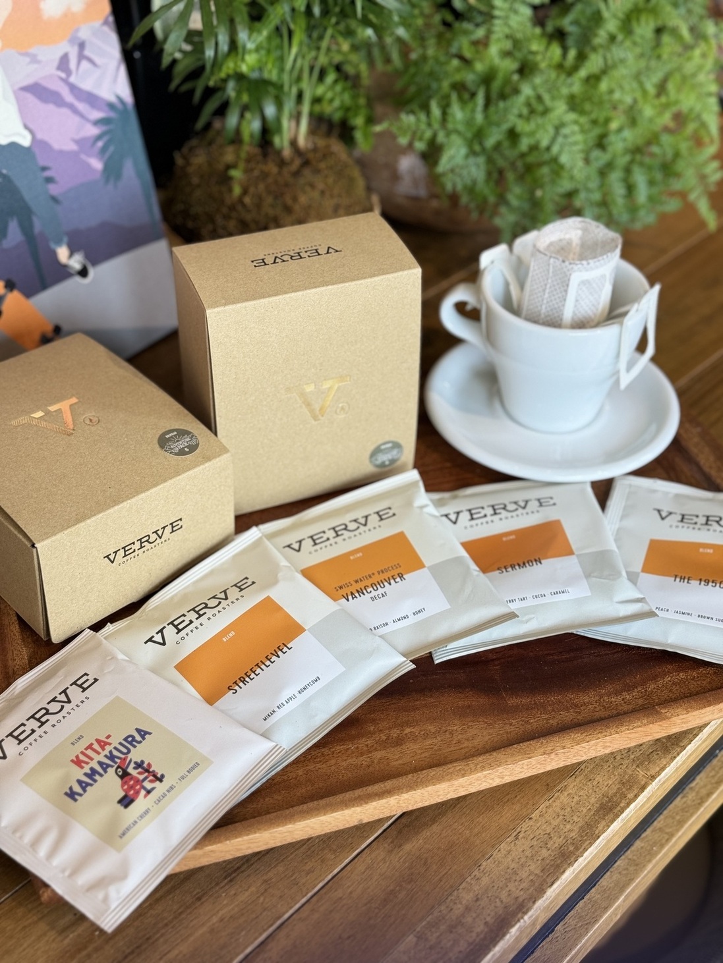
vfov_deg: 39.7
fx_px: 1336
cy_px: 482
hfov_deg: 30.3
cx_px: 362
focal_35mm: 48
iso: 80
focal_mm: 6.76
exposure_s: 1/100
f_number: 1.78
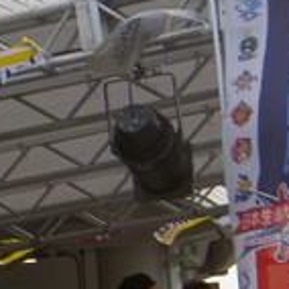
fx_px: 2701
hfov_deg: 6.1
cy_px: 85
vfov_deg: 6.1
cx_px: -151
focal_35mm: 286
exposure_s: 1/100
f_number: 4.9
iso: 100
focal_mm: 16.8
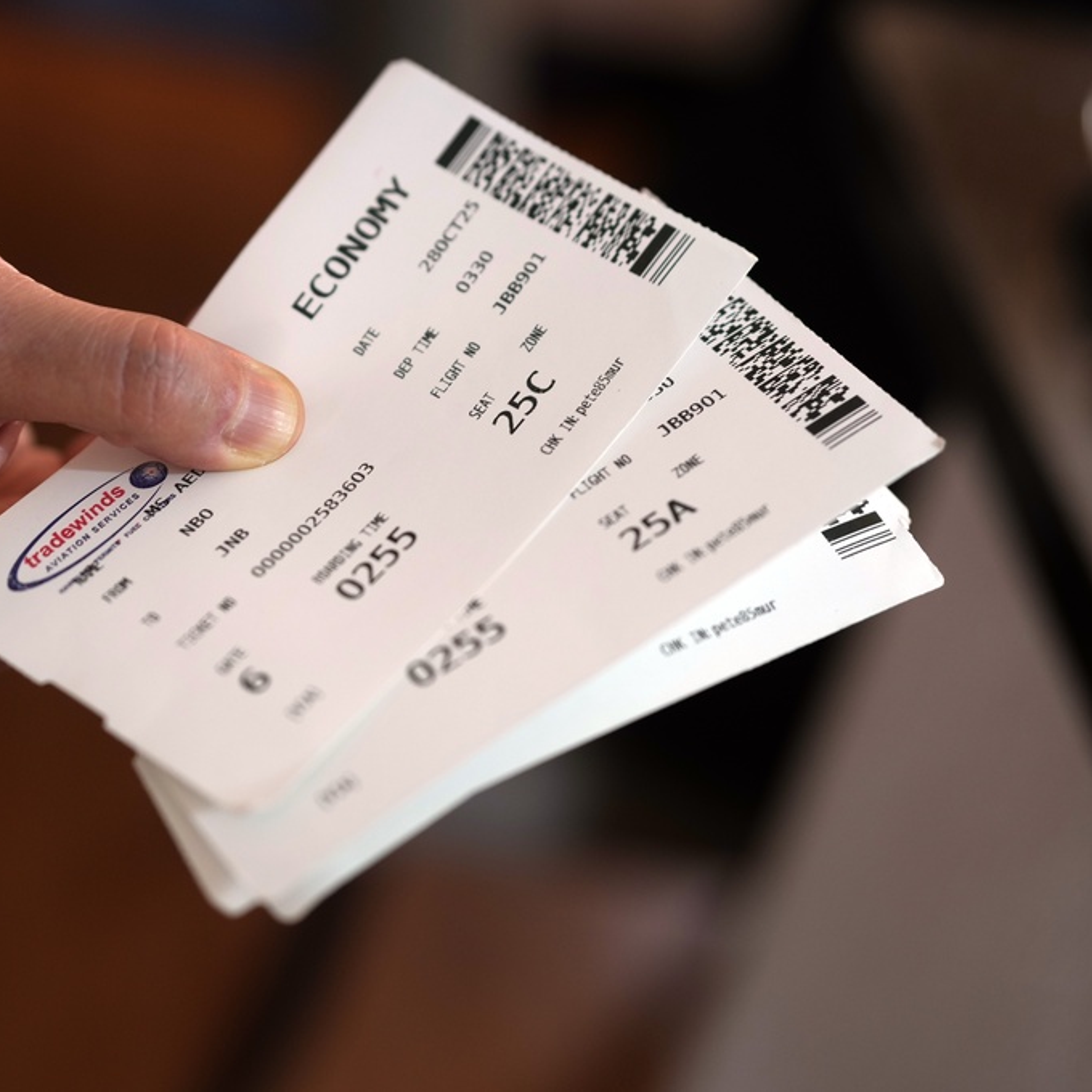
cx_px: 326
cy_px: 545
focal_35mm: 64
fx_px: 2284
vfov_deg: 26.9
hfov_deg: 26.7
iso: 500
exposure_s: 1/40
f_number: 1.8
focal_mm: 50
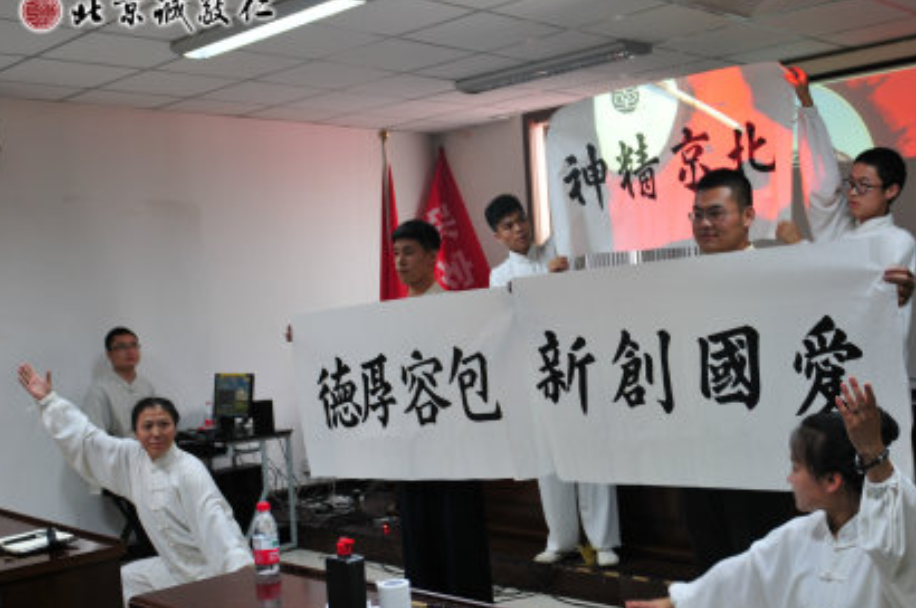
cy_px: 321
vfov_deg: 31.1
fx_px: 1092
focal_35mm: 43
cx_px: 521
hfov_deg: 45.4
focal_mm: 24
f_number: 3.2
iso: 320
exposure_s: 1/50
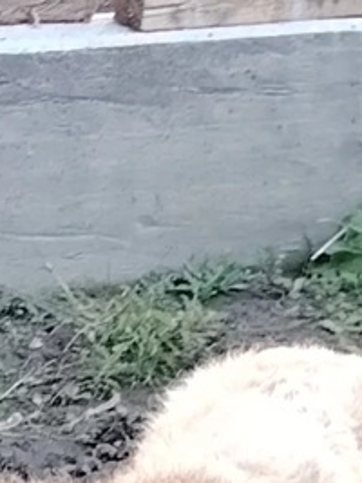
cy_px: 584
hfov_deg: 6.4
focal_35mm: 230
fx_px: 3210
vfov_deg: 8.5
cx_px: -221
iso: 147
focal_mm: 5.25
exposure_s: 1/100
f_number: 1.75
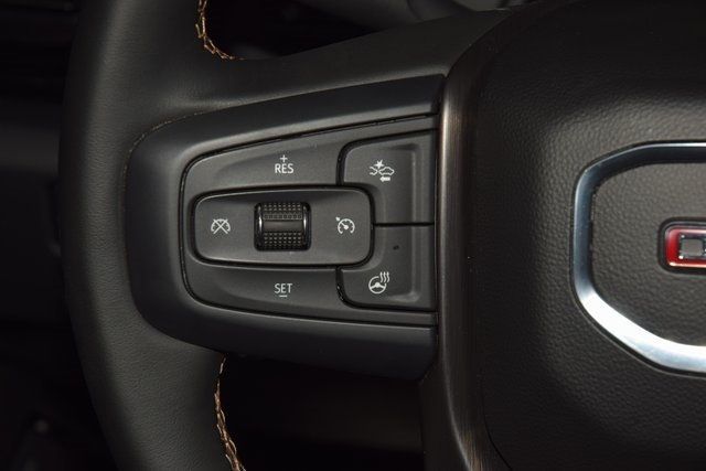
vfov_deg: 13.0
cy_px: 236
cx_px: 353
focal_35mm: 105
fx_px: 2060
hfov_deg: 19.5
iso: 100
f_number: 8
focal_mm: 70
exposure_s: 1/125
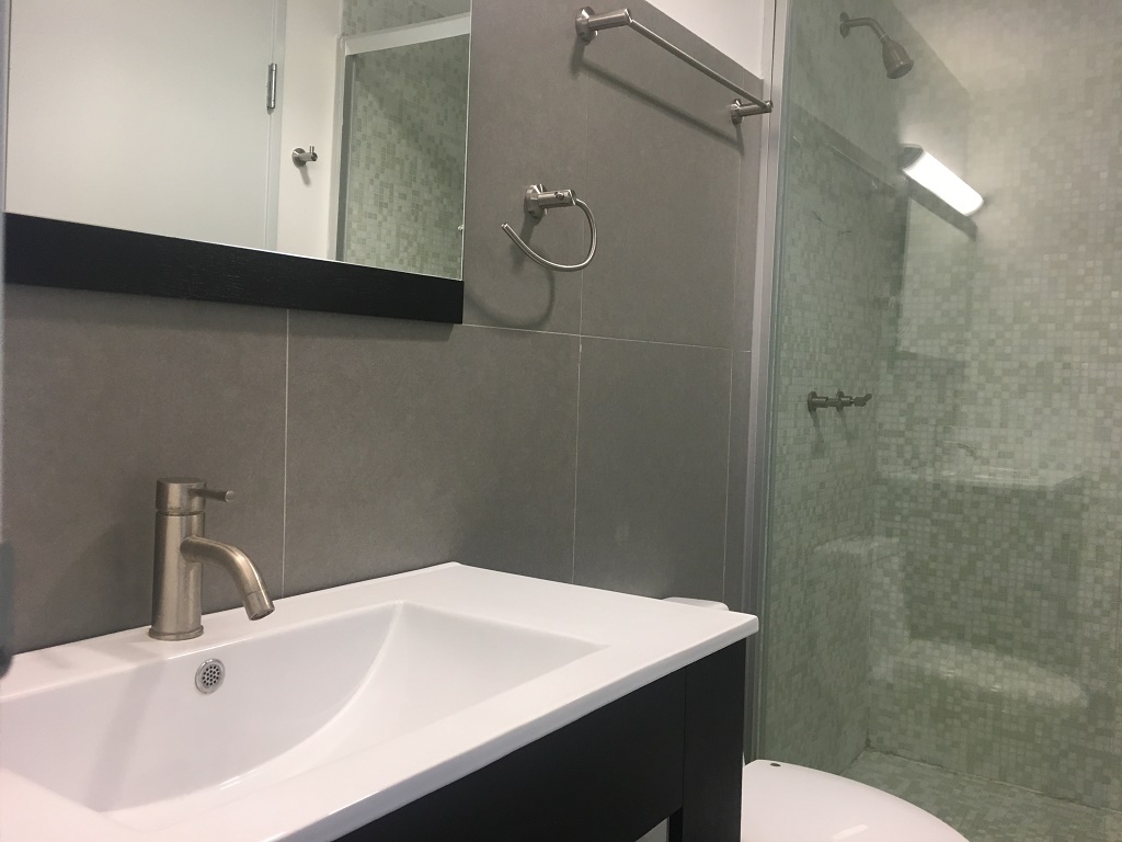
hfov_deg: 61.7
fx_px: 940
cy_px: 421
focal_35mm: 29
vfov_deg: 48.2
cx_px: 561
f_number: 2.2
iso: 100
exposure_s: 1/30
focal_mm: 4.15
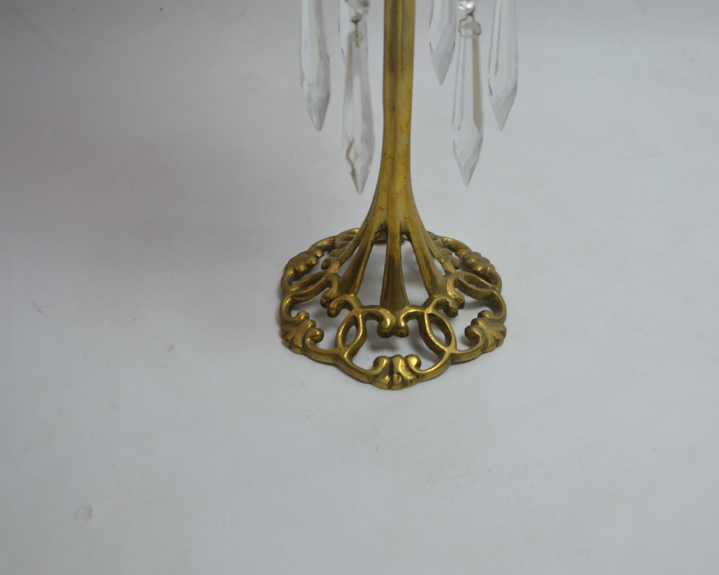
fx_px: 1447
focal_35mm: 68
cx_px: 383
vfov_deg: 22.5
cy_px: 289
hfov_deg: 27.9
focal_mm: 40
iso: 400
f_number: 5.3
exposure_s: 1/30
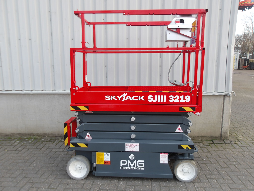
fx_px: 198
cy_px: 96
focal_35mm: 27
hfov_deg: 65.3
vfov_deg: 51.4
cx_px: 127
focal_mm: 4.9
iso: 103
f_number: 3
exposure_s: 1/30
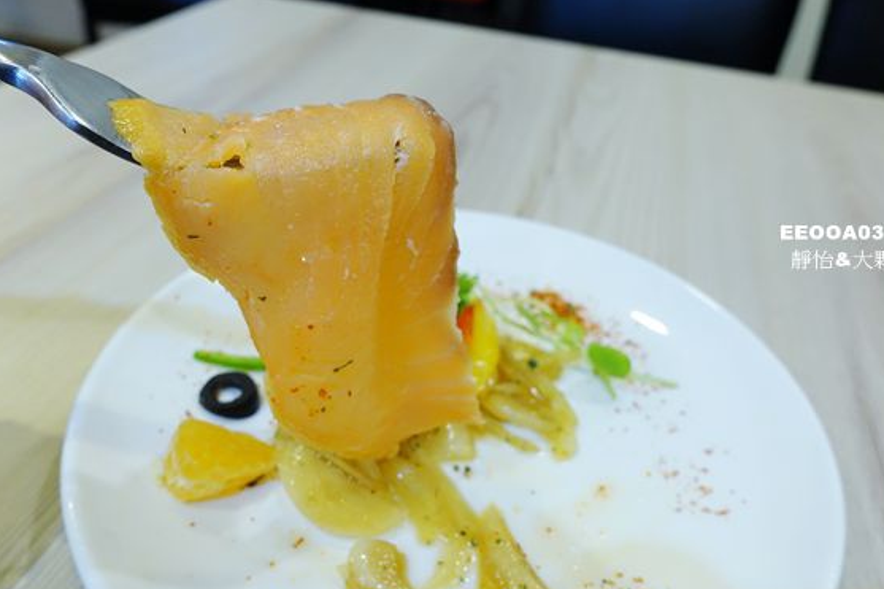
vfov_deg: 46.4
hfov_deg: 65.5
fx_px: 687
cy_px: 312
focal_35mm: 28
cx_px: 455
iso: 800
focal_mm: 8.8
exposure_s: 1/40
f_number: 3.5
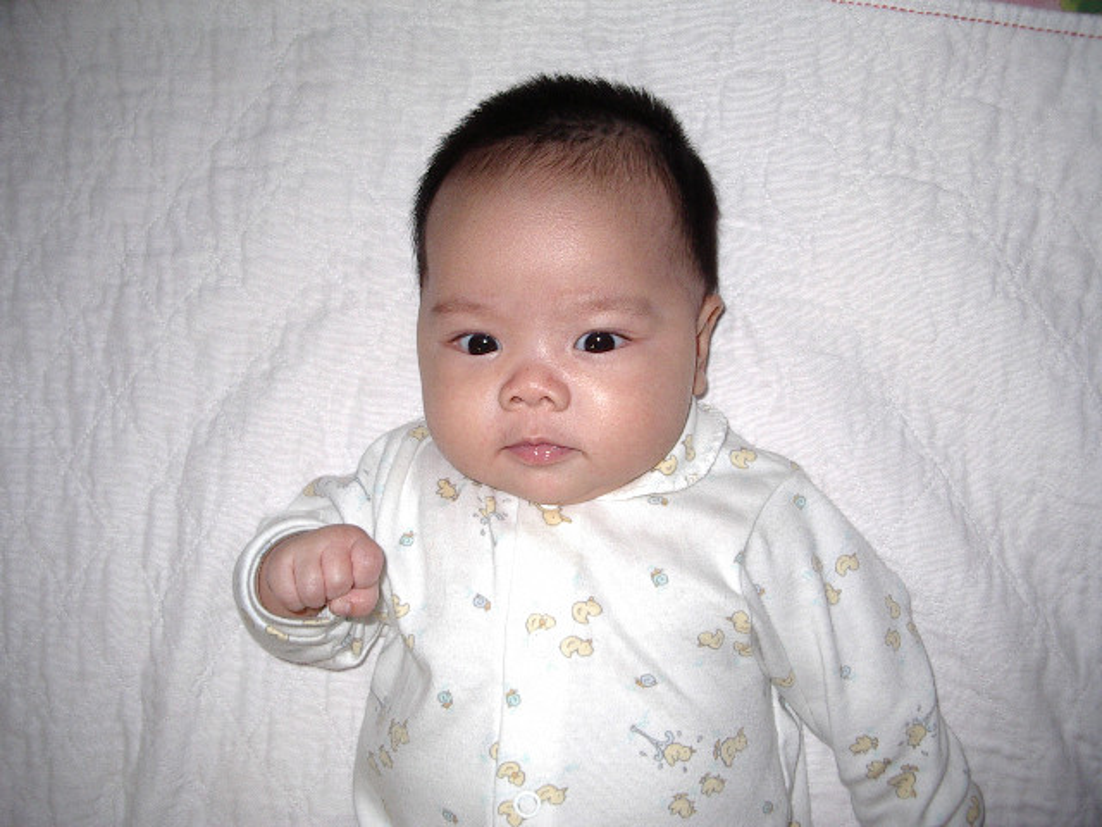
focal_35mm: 38
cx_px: 551
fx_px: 1210
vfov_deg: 37.7
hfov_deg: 49.0
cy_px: 414
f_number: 2.6
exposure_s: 1/60
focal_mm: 5.8
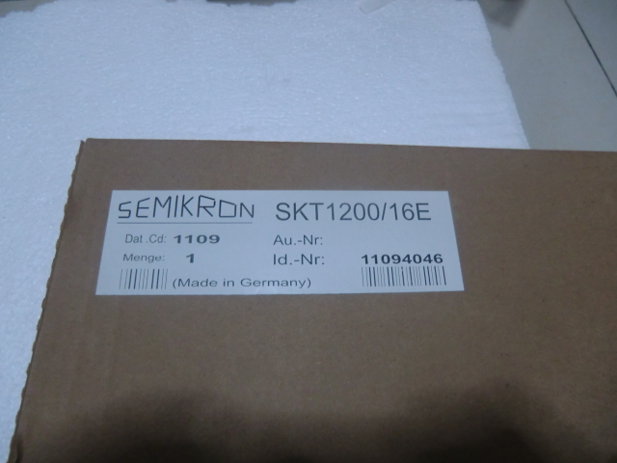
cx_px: 308
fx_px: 428
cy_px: 232
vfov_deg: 56.8
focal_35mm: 24
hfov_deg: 71.6
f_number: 3.2
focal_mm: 4.3
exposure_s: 1/15
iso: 400
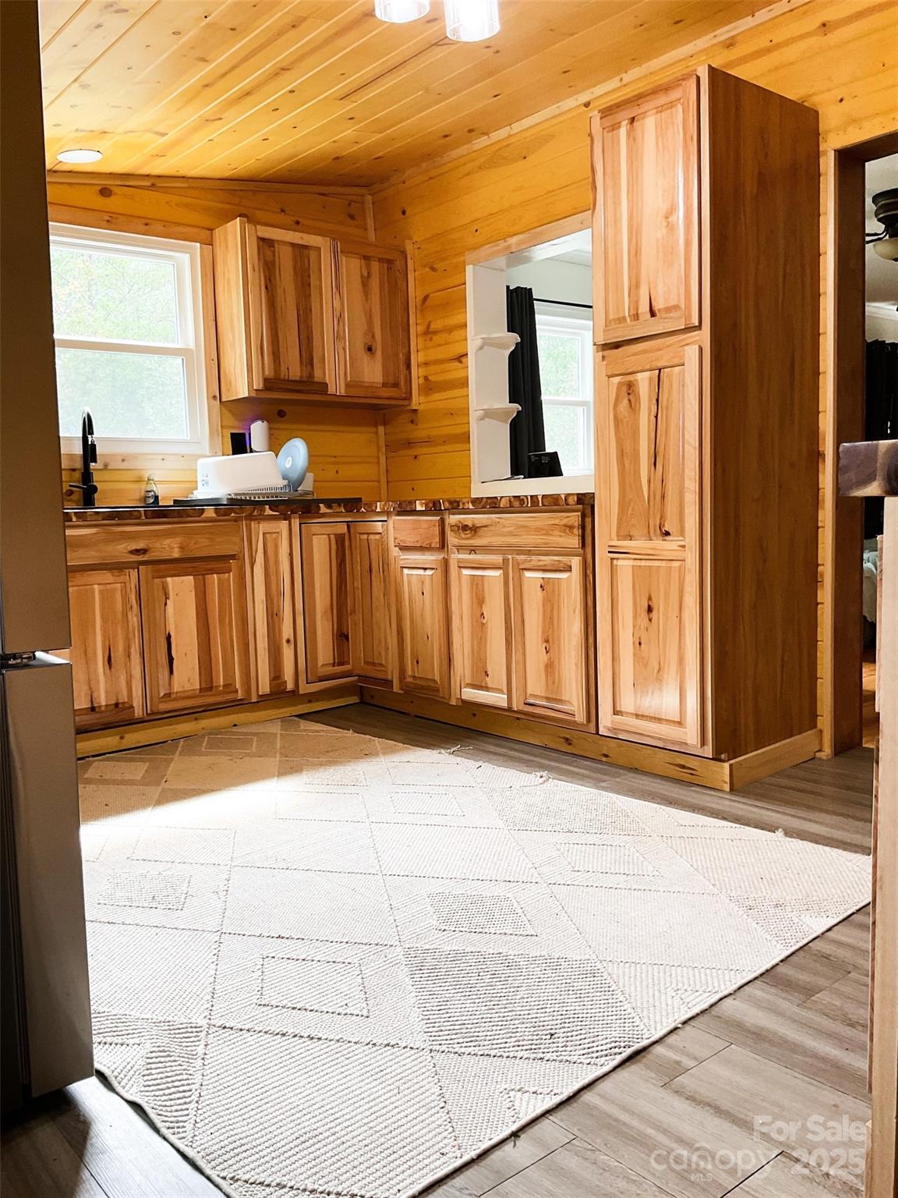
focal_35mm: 29
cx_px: 449
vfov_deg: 61.7
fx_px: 1003
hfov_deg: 48.2
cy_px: 599
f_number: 1.8
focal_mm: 3
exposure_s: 1/60
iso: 50
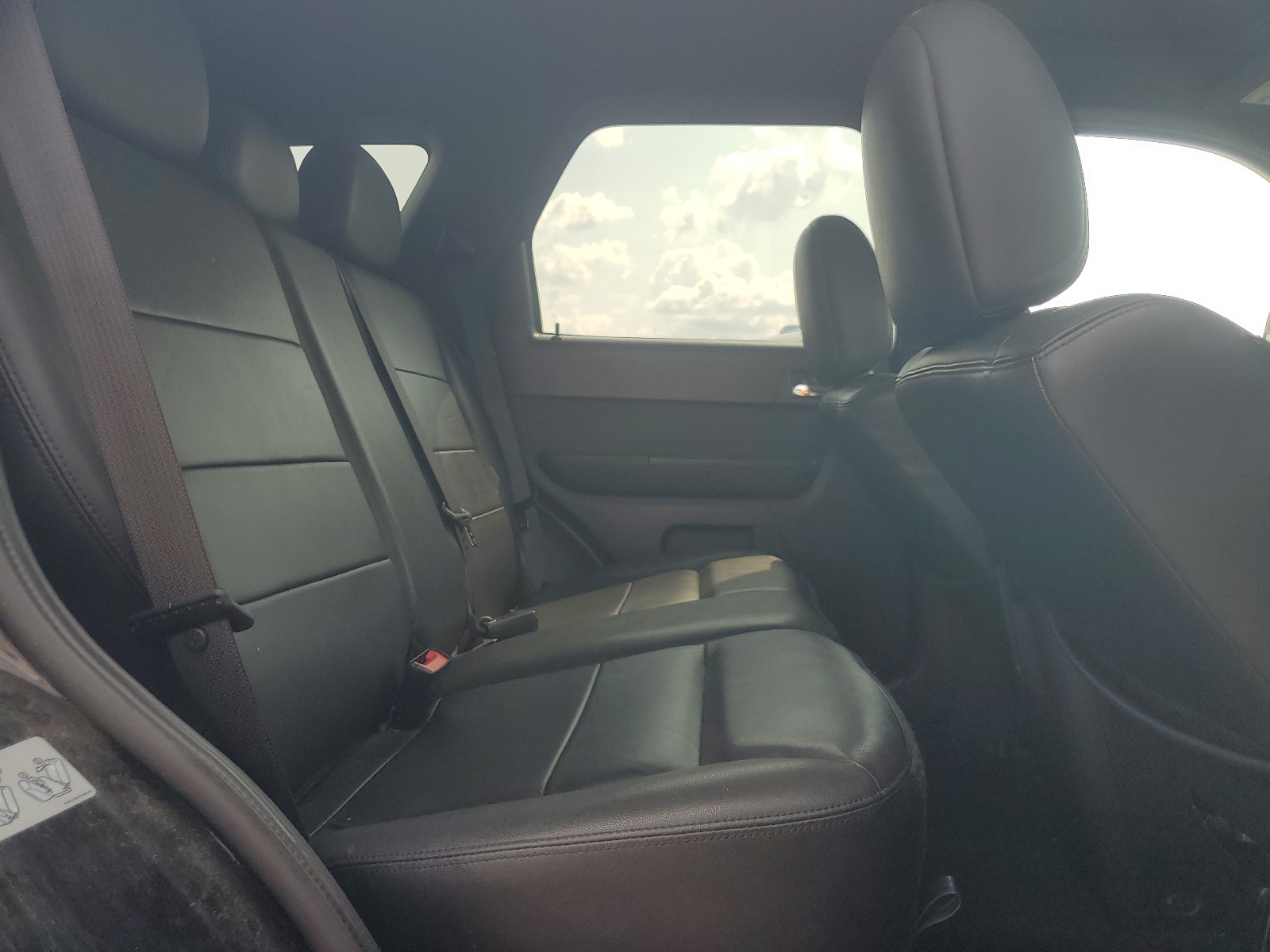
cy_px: 476
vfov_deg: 53.1
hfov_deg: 67.3
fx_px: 954
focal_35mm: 26
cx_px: 635
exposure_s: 1/667
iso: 50
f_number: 1.5
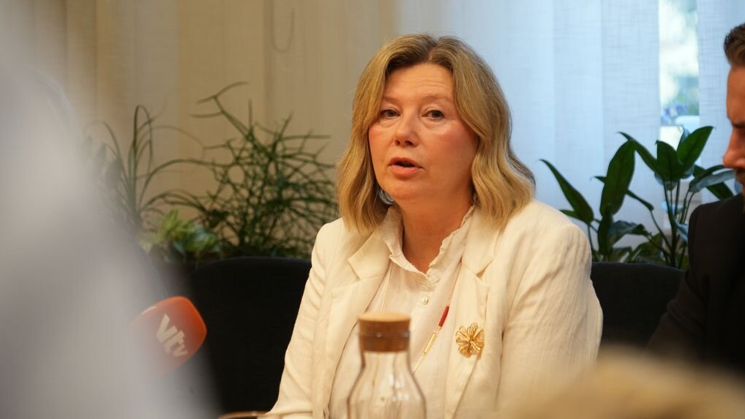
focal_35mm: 158
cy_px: 177
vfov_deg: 7.7
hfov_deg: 13.6
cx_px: 374
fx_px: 3122
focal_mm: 150
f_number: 6.3
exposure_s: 1/200
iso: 2000
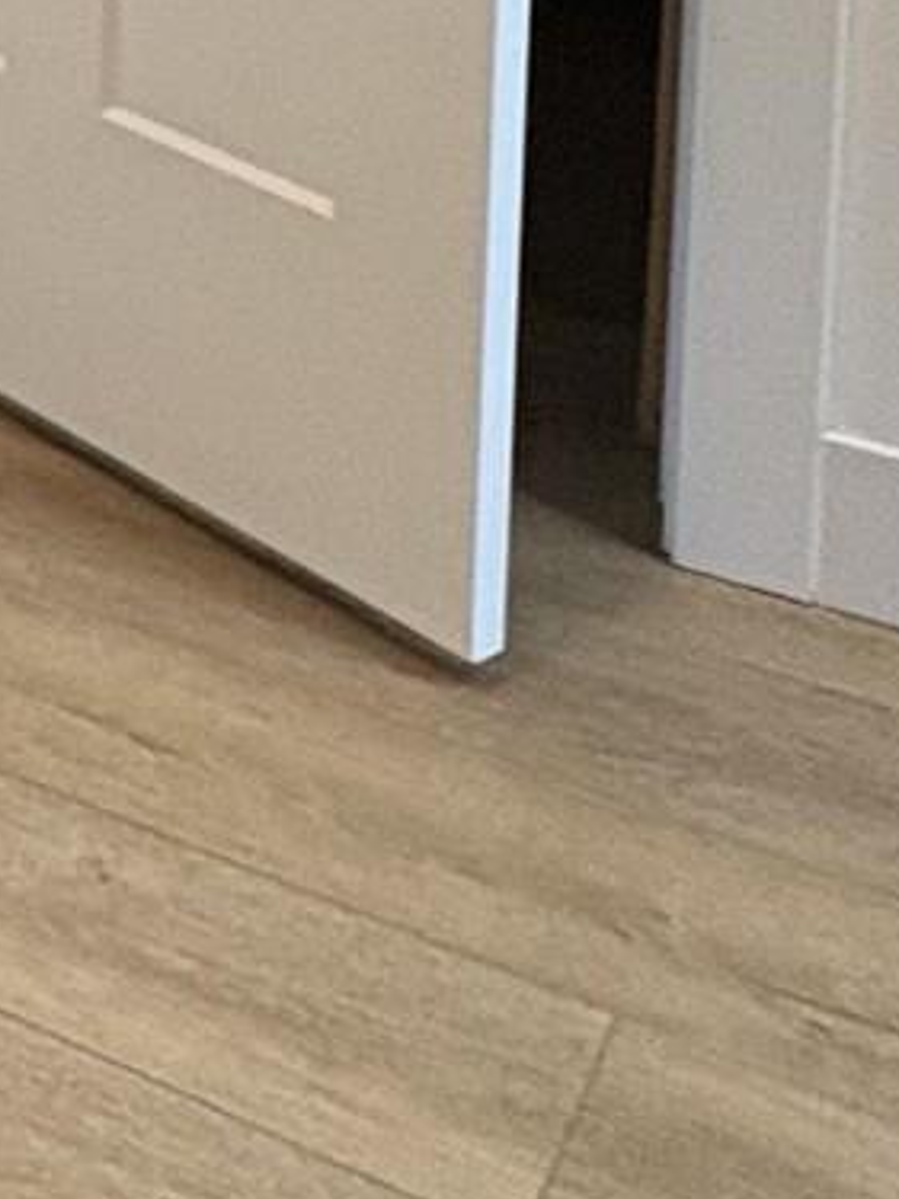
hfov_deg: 13.2
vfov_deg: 19.4
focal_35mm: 86
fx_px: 2980
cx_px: -1203
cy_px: -675
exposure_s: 1/60
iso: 250
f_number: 2.2
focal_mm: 2.22
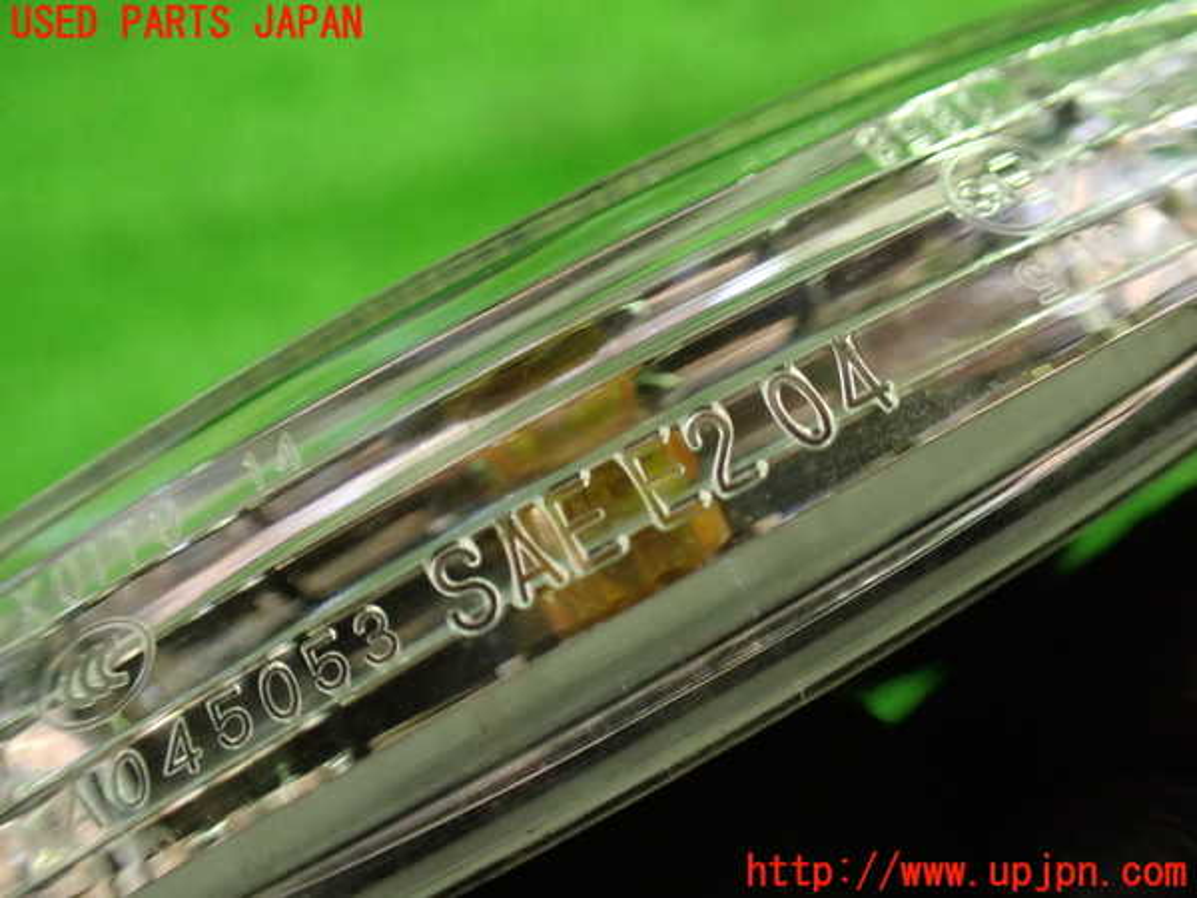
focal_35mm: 30
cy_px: 449
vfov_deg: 46.8
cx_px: 598
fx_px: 1037
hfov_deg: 60.0
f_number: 2.3
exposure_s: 1/40
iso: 800
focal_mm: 5.4
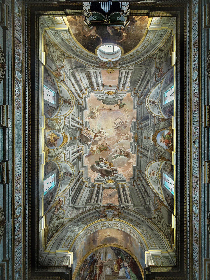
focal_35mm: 12
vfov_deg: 110.5
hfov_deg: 94.5
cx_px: 105
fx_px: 97
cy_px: 140
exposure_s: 1/15
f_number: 5
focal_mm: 6
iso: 800
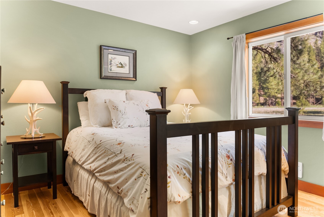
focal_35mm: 24
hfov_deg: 73.7
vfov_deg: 53.2
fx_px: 216
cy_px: 108
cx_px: 162
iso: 200
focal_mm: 24
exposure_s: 1/6
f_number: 2.8
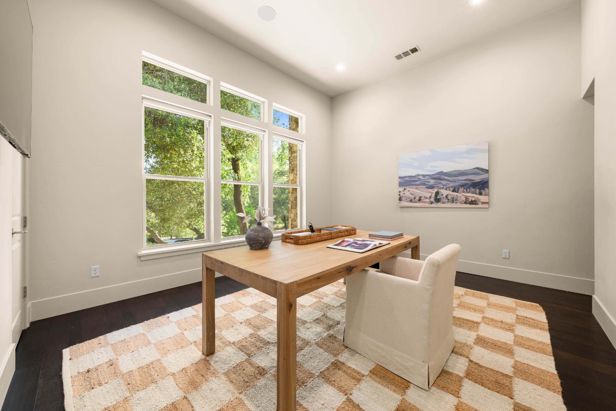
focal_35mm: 13
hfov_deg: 108.3
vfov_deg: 85.4
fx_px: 222
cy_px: 206
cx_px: 308
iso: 250
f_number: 10
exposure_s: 1/1.67
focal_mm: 13
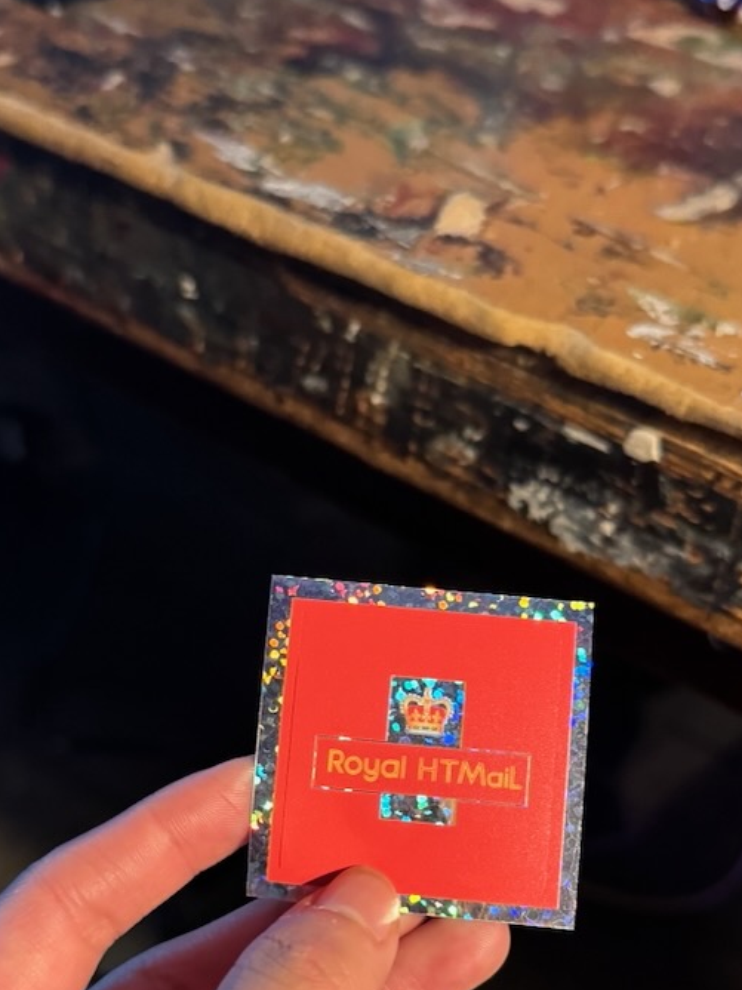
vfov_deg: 40.5
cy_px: 691
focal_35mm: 46
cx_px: 326
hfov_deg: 31.5
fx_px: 1315
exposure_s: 1/39
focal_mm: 6.76
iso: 1000
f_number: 1.78
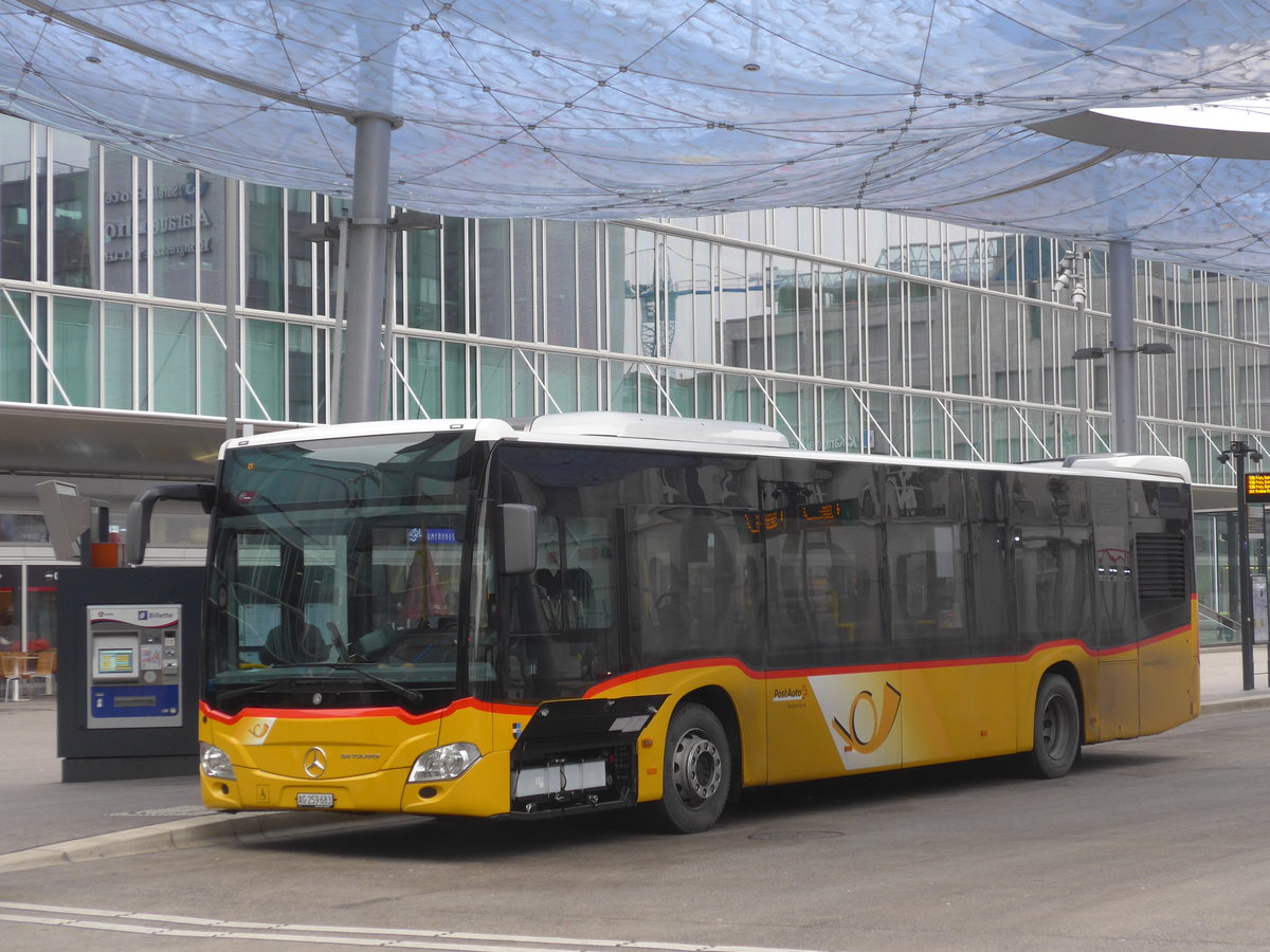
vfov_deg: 19.9
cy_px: 476
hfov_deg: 26.3
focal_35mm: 74
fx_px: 2715
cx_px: 635
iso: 200
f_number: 4.2
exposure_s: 1/80
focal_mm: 15
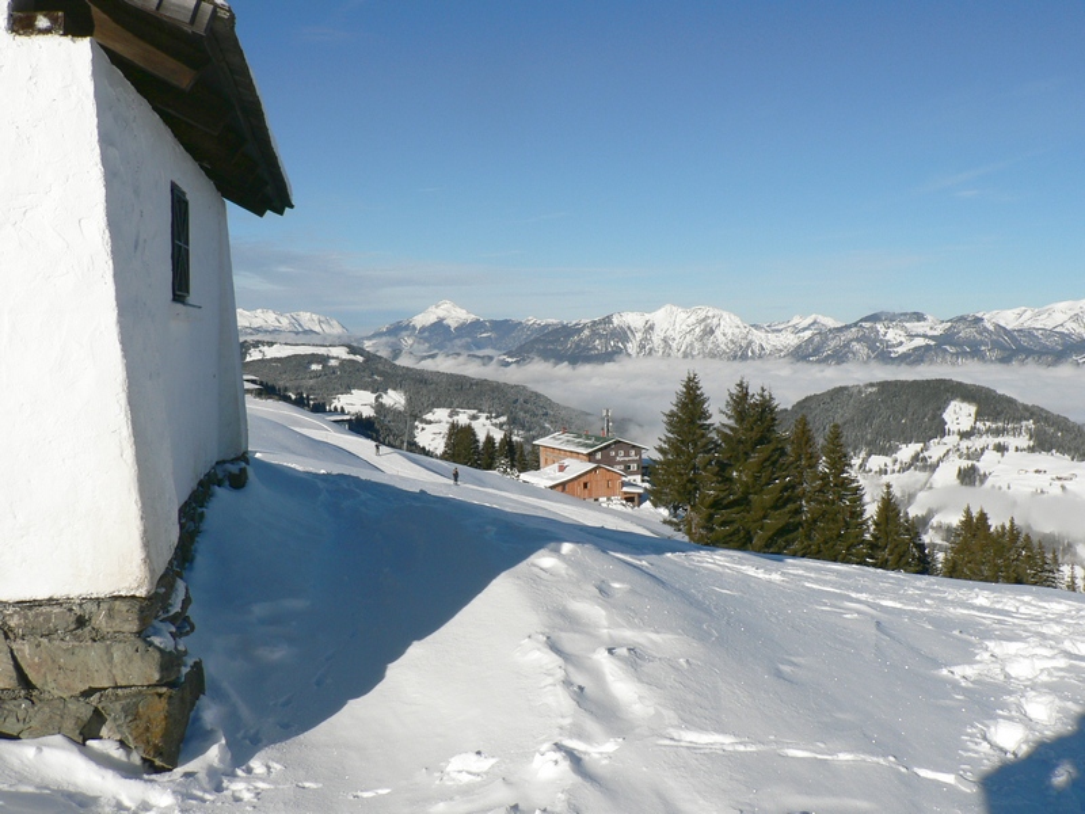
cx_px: 542
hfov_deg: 51.4
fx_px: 1128
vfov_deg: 39.7
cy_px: 407
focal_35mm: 36
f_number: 5.6
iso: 80
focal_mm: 6
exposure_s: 1/640
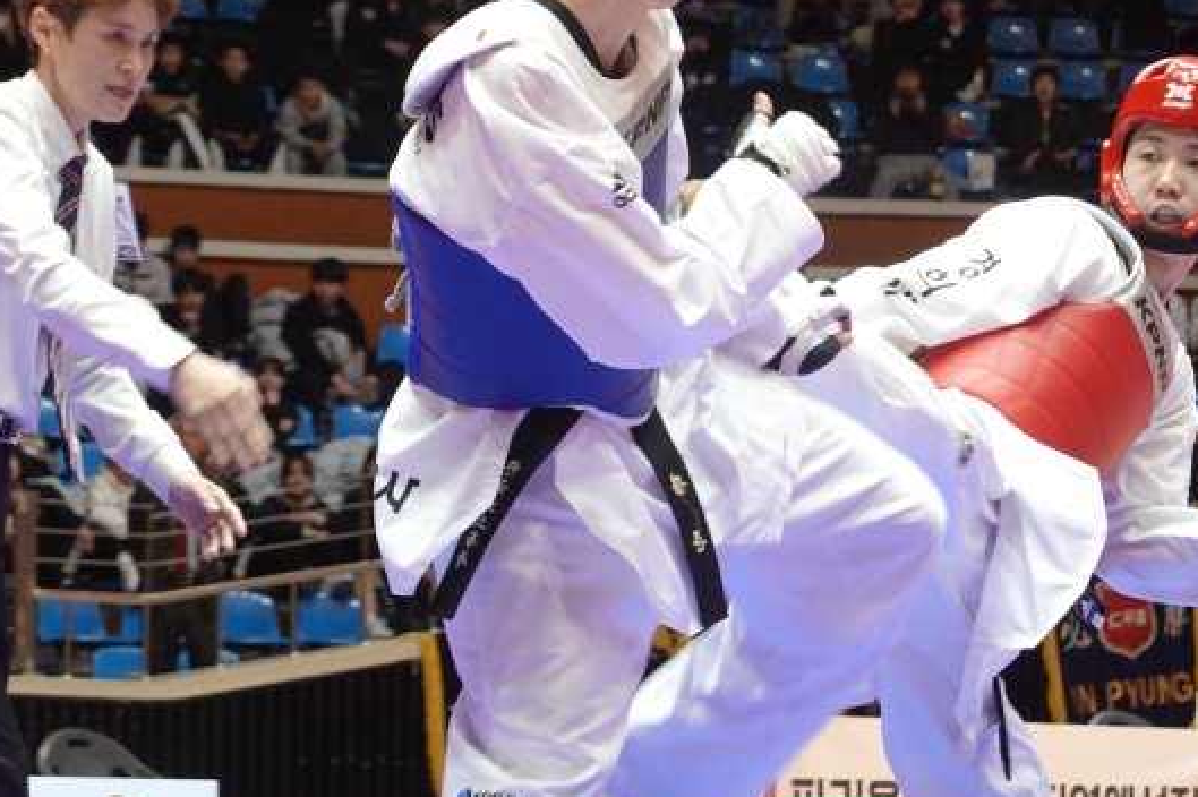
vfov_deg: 7.6
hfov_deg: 11.4
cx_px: 892
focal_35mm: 180
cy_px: 234
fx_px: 5986
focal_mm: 43.55
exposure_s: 1/250
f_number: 4.5
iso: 1000
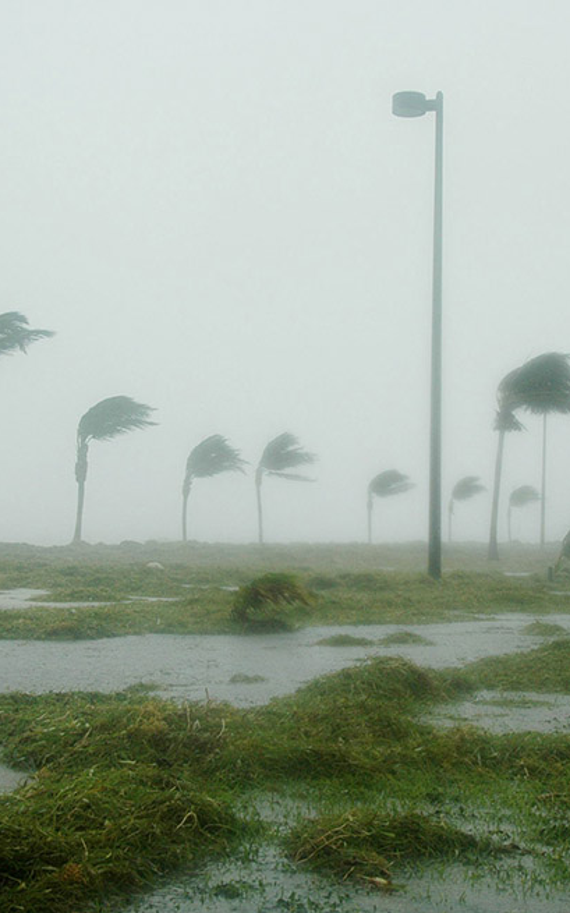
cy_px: 452
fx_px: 1393
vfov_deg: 36.3
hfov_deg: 23.1
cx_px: 348
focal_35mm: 56
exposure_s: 1/250
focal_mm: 24
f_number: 8
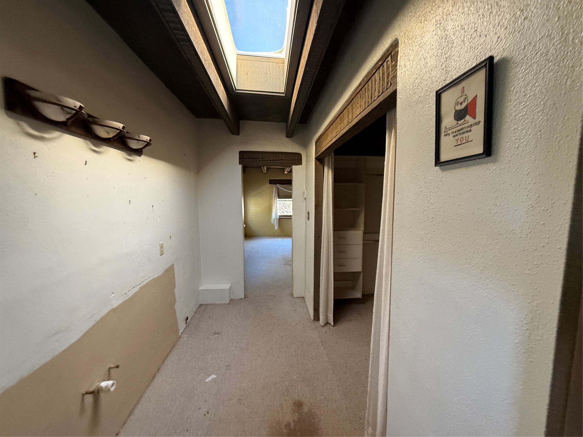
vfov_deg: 85.7
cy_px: 218
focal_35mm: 14
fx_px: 236
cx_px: 292
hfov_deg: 102.1
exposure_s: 1/60
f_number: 2.2
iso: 400
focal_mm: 2.22
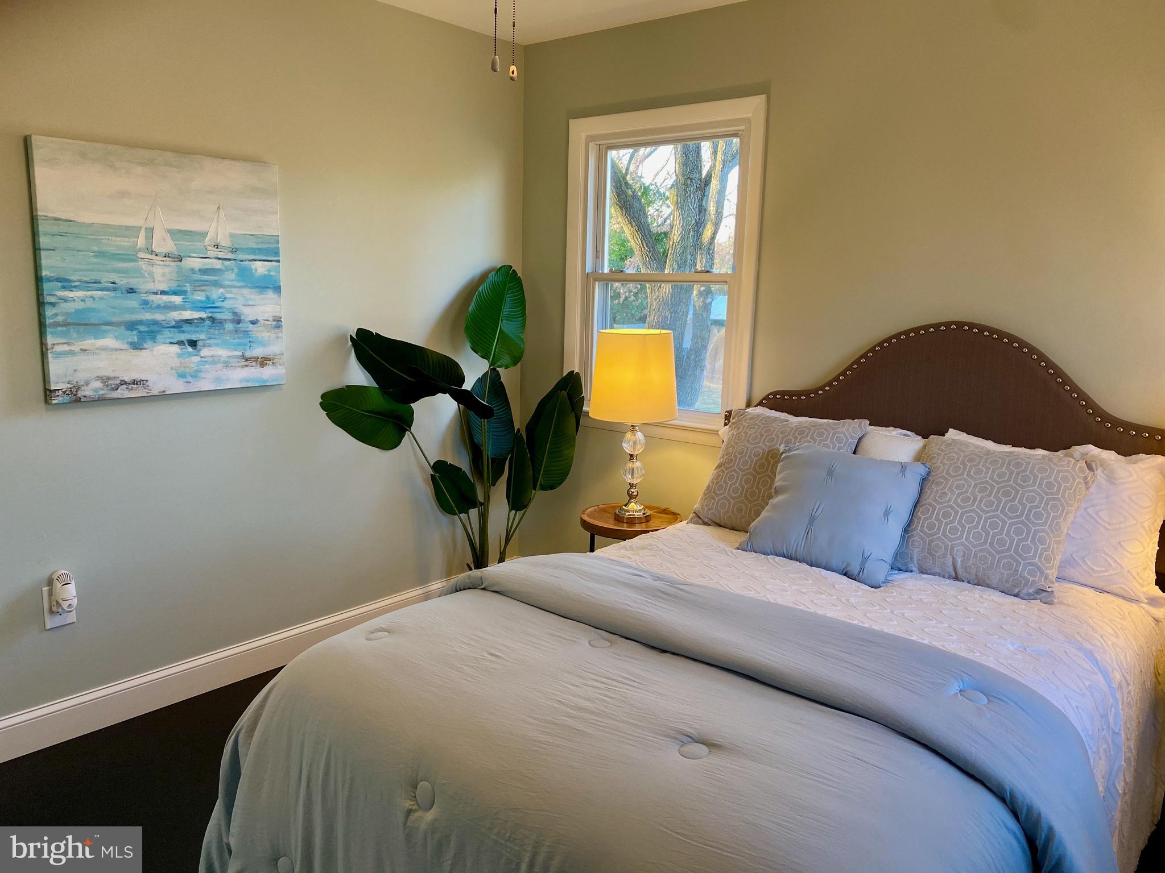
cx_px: 582
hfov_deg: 67.3
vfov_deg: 53.1
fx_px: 875
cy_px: 436
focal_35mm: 26
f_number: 1.8
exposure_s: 1/60
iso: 100
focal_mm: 4.25
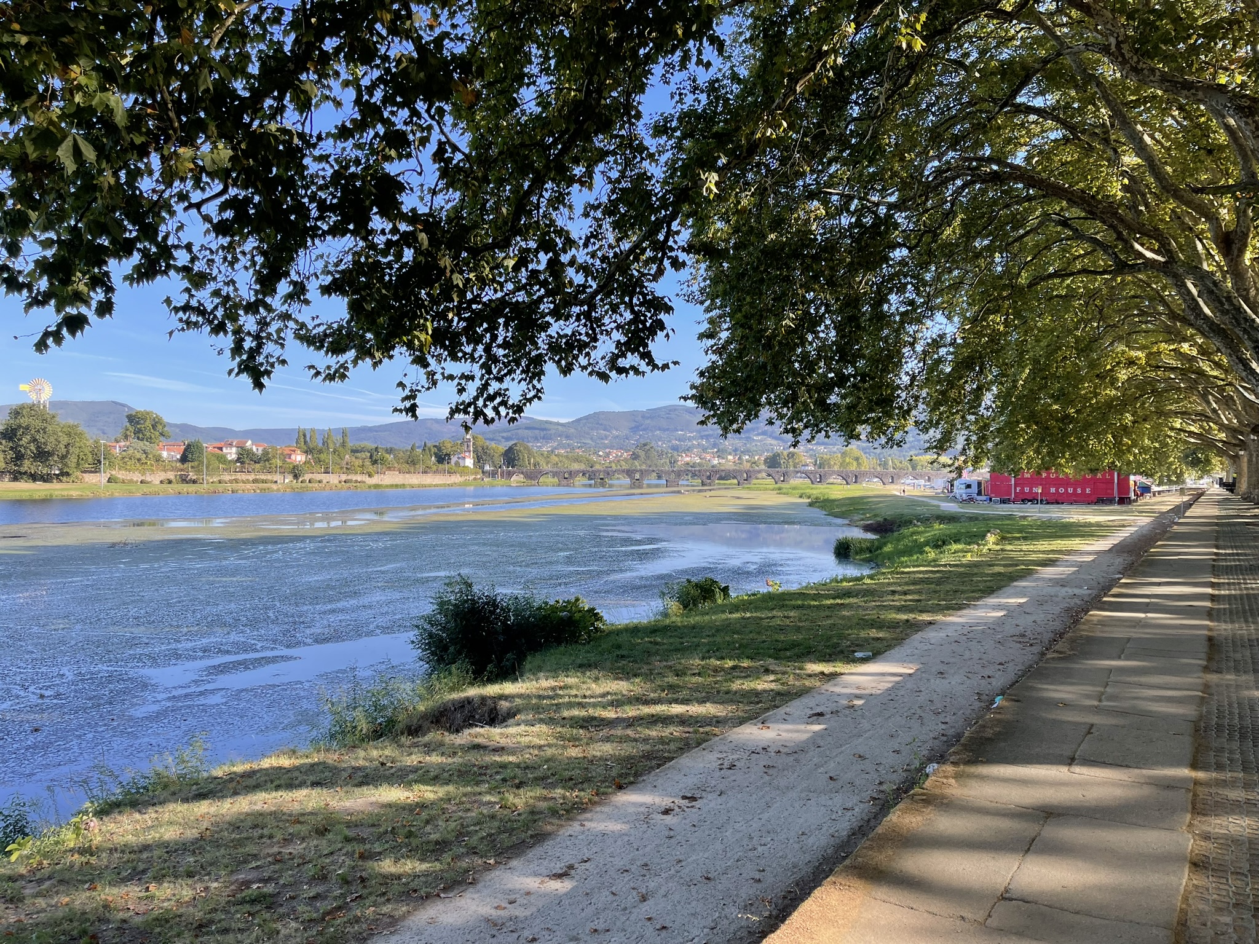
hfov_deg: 69.4
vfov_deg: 54.9
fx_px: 909
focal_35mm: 25
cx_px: 630
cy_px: 472
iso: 32
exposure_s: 1/807
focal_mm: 5.1
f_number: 1.6
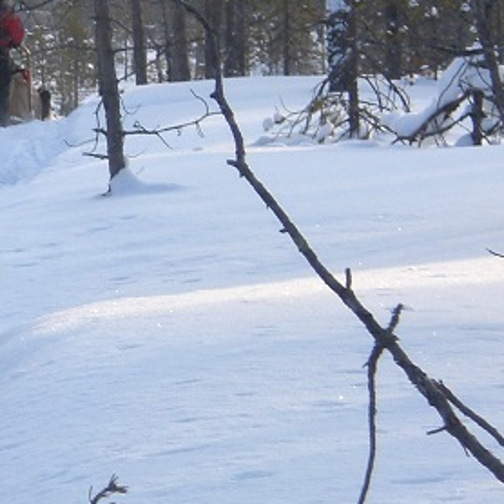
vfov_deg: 5.5
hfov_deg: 5.4
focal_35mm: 318
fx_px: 5238
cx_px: -359
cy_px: 156
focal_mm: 16.51
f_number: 5.4
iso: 50
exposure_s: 1/160
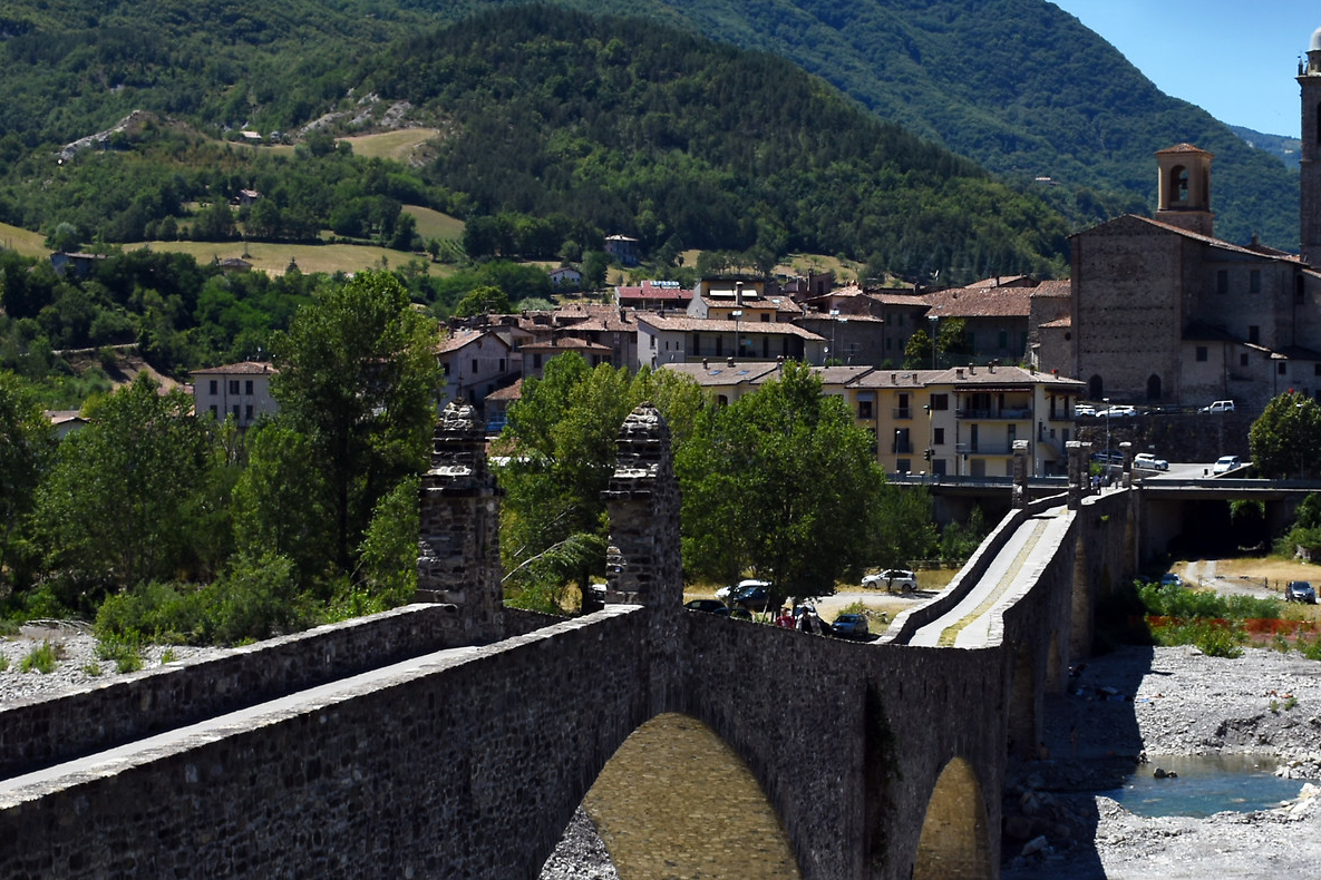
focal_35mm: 82
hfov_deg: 24.5
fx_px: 3009
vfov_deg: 16.6
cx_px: 956
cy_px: 557
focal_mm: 27
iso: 100
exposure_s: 1/1250
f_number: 8
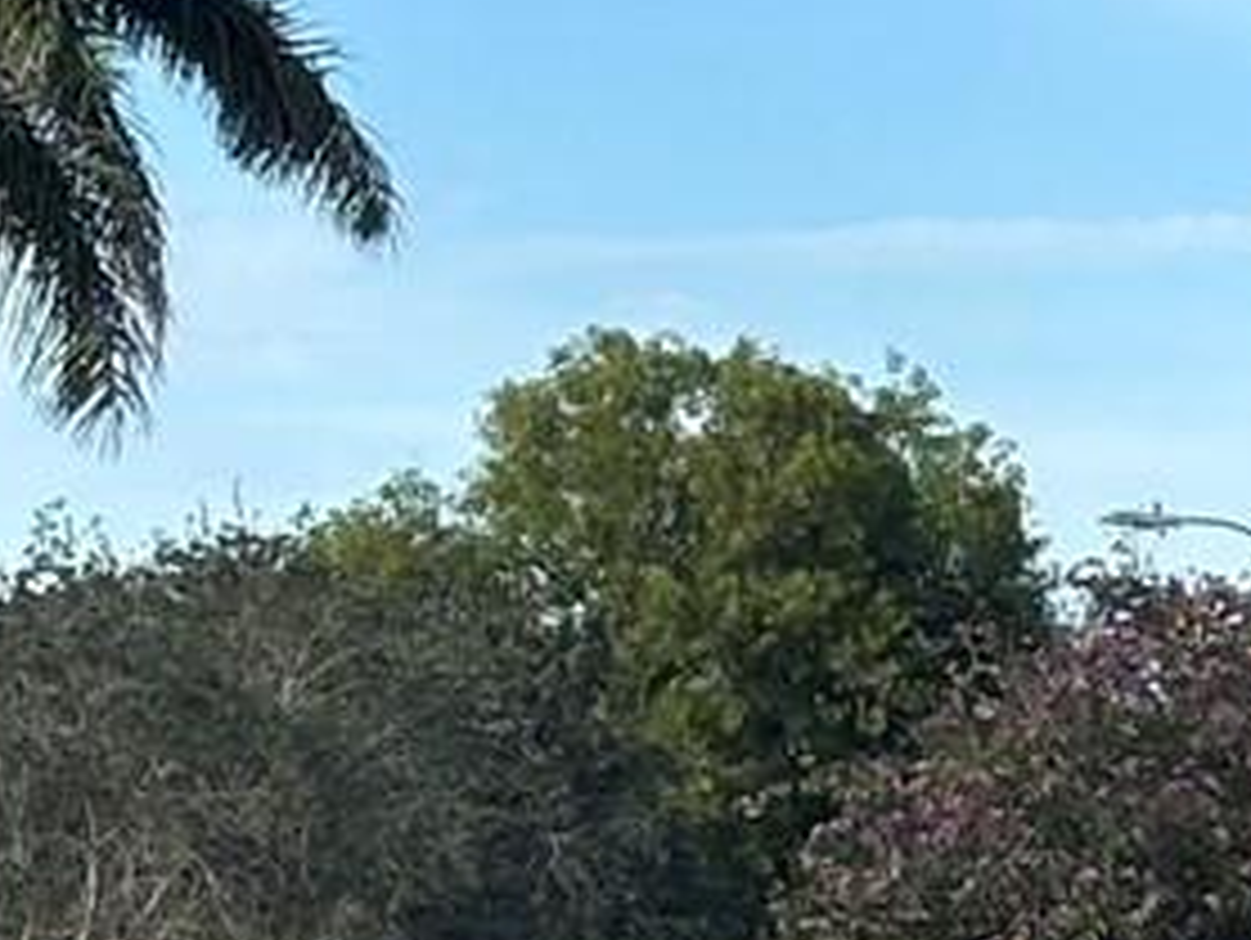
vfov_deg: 4.9
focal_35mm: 299
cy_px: 1691
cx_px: 2254
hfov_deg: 6.5
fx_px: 10815
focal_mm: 5.96
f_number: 1.6
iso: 32
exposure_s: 1/1220
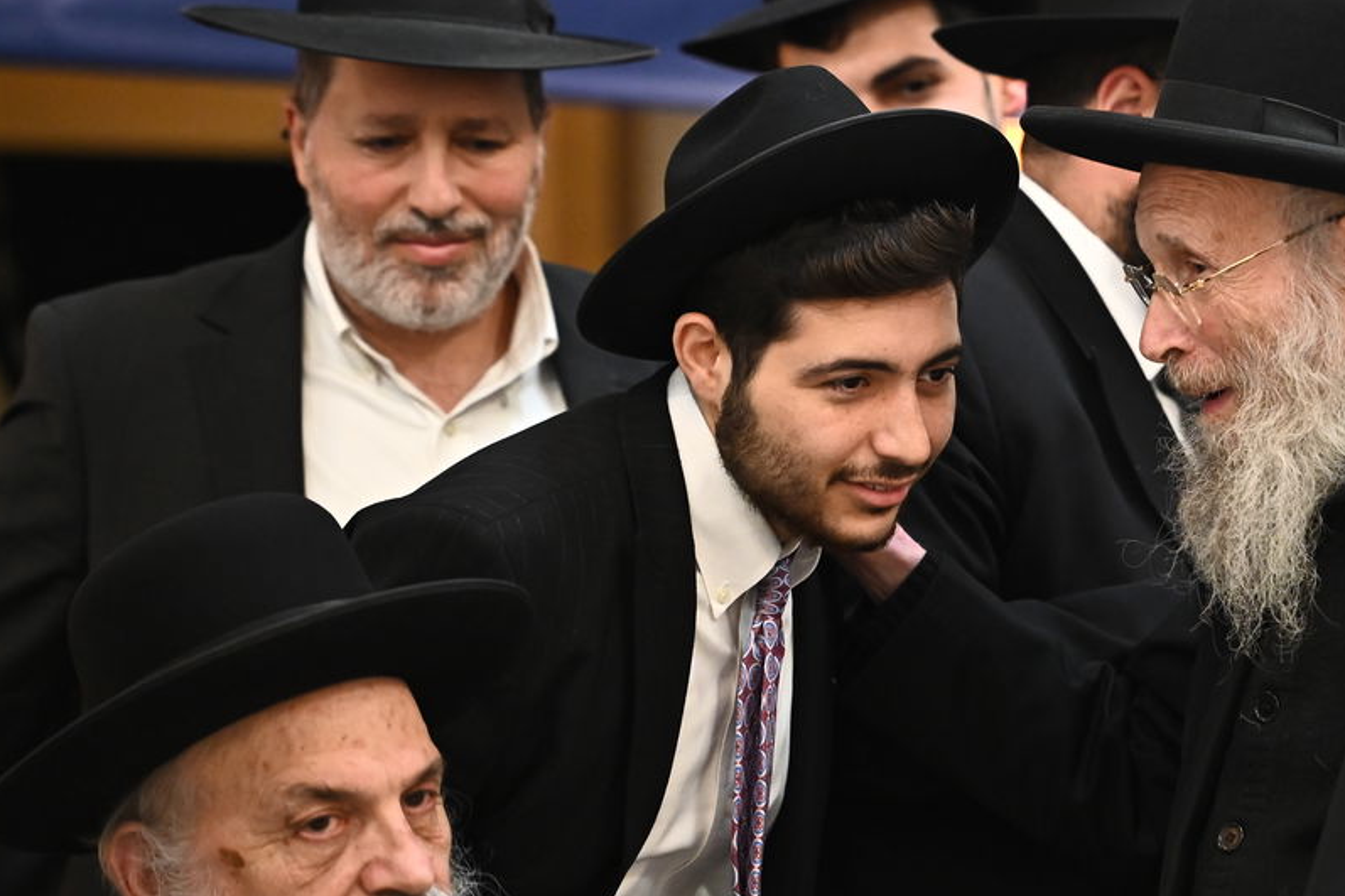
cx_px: 1134
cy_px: 295
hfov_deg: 7.3
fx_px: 10496
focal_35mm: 281
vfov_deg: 4.9
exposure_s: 1/200
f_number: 3.5
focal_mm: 160
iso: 3200
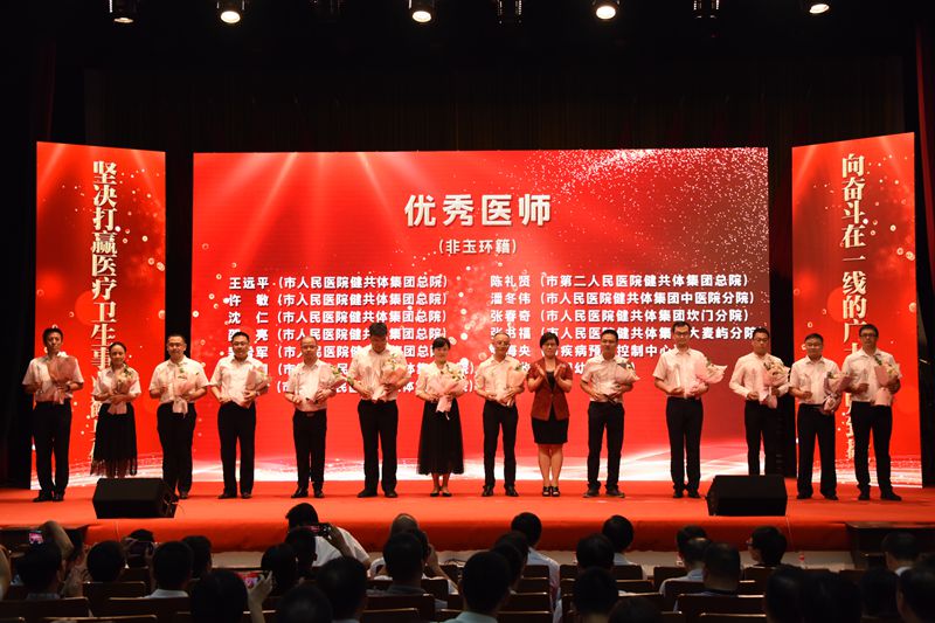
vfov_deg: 28.1
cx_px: 468
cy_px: 312
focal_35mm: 48
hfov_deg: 41.1
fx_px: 1246
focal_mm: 48
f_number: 5.6
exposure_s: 1/60
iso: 800
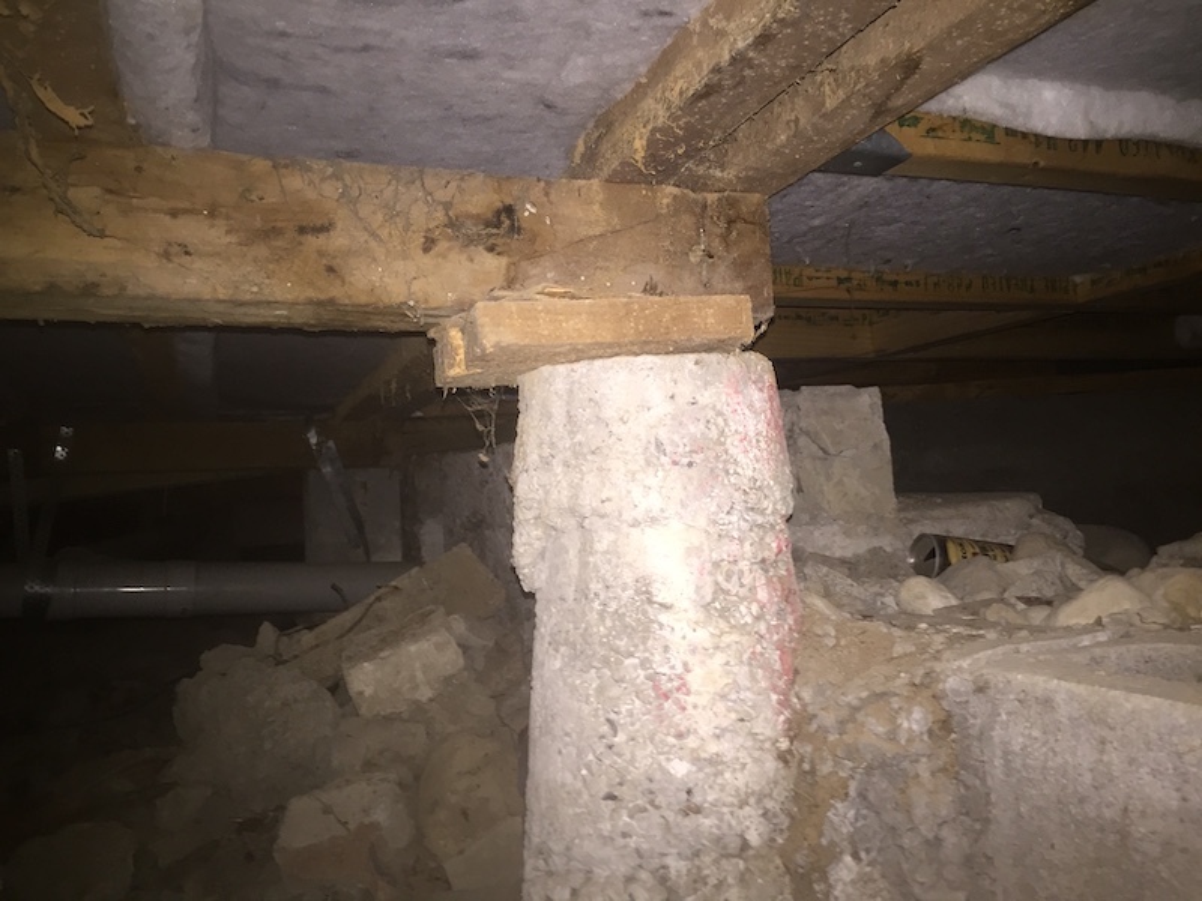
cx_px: 601
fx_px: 1007
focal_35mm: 29
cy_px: 450
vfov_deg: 48.2
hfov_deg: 61.7
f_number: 2.2
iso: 100
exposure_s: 1/17
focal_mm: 4.15
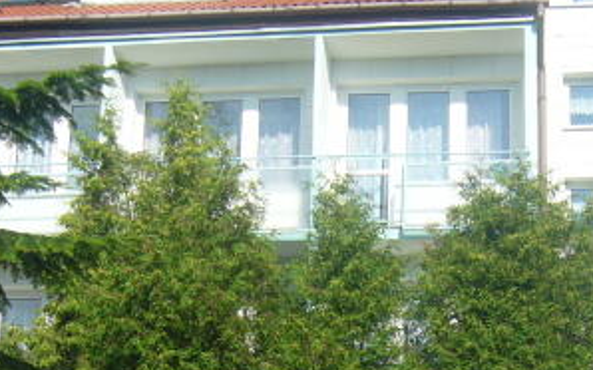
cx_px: 411
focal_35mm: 86
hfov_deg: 23.9
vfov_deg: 15.0
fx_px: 1389
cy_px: 338
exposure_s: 1/320
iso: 64
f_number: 5.6
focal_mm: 5.8
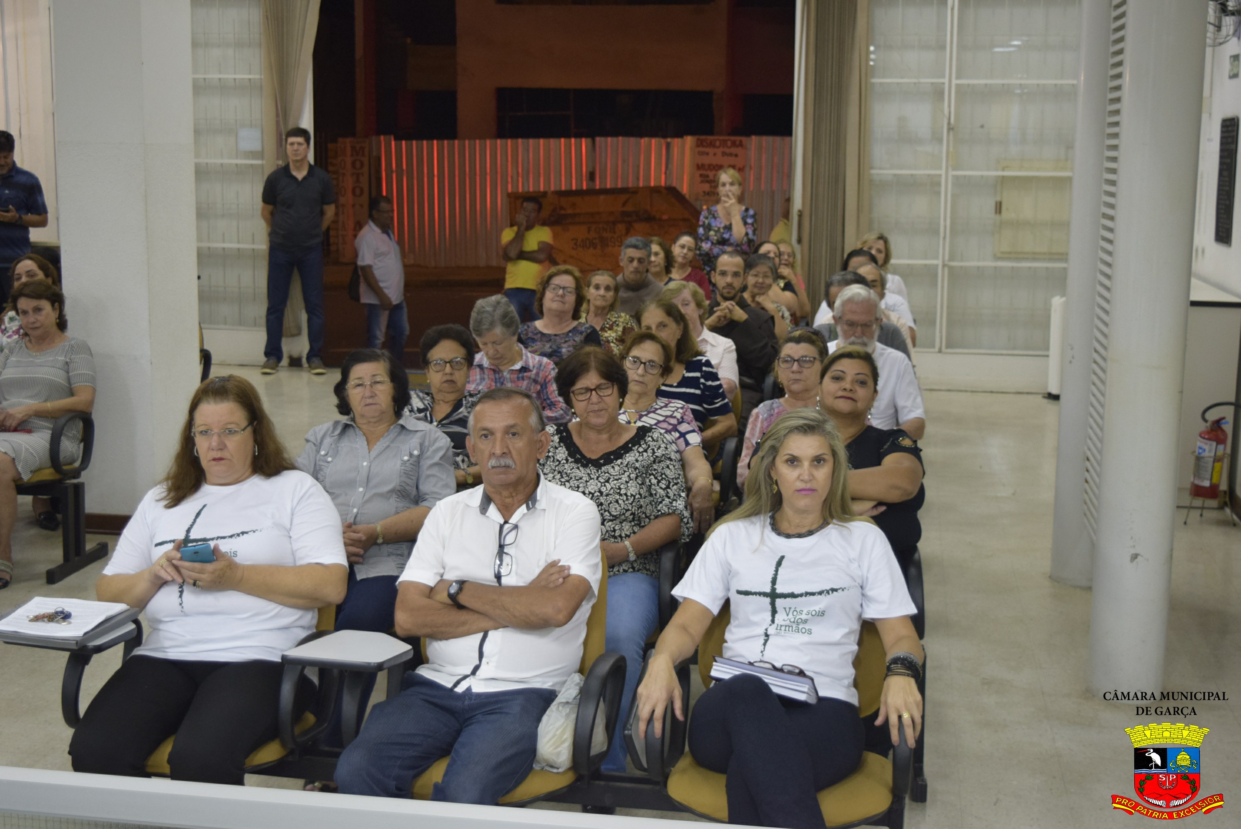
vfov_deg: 26.5
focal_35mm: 51
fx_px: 1759
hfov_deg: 38.9
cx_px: 620
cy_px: 414
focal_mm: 34
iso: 1250
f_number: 4.5
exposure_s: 1/60
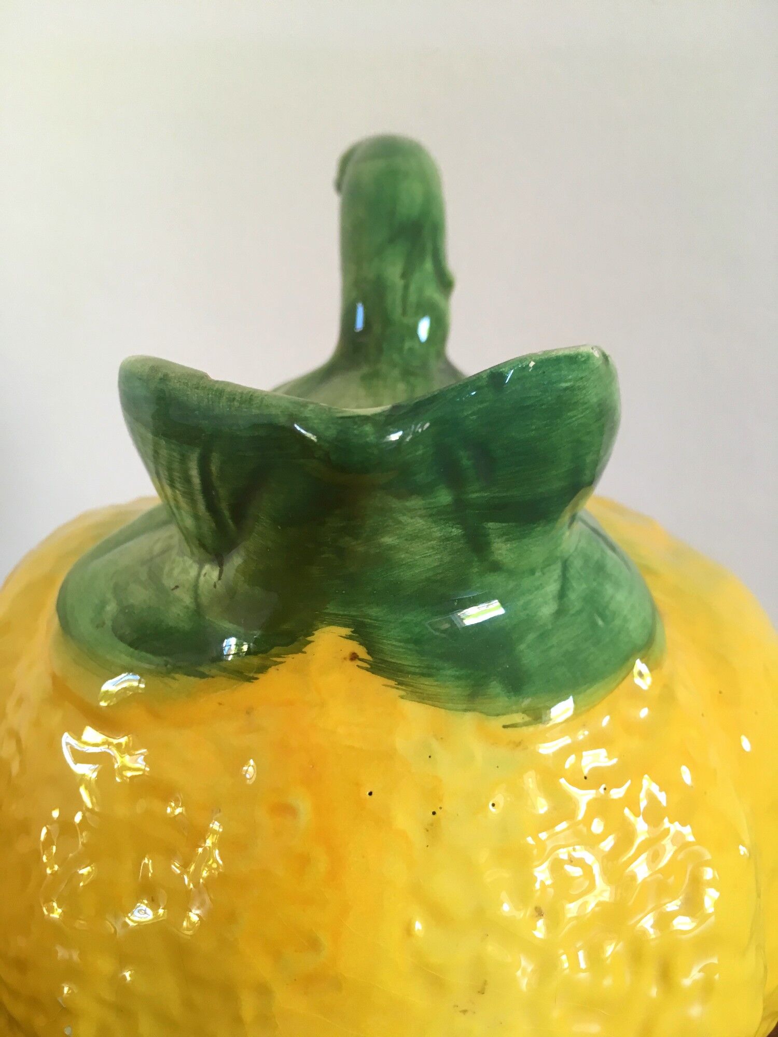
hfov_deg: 48.2
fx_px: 869
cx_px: 389
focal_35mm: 29
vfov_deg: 61.7
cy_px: 518
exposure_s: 1/33
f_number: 2.2
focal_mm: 4.15
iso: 80
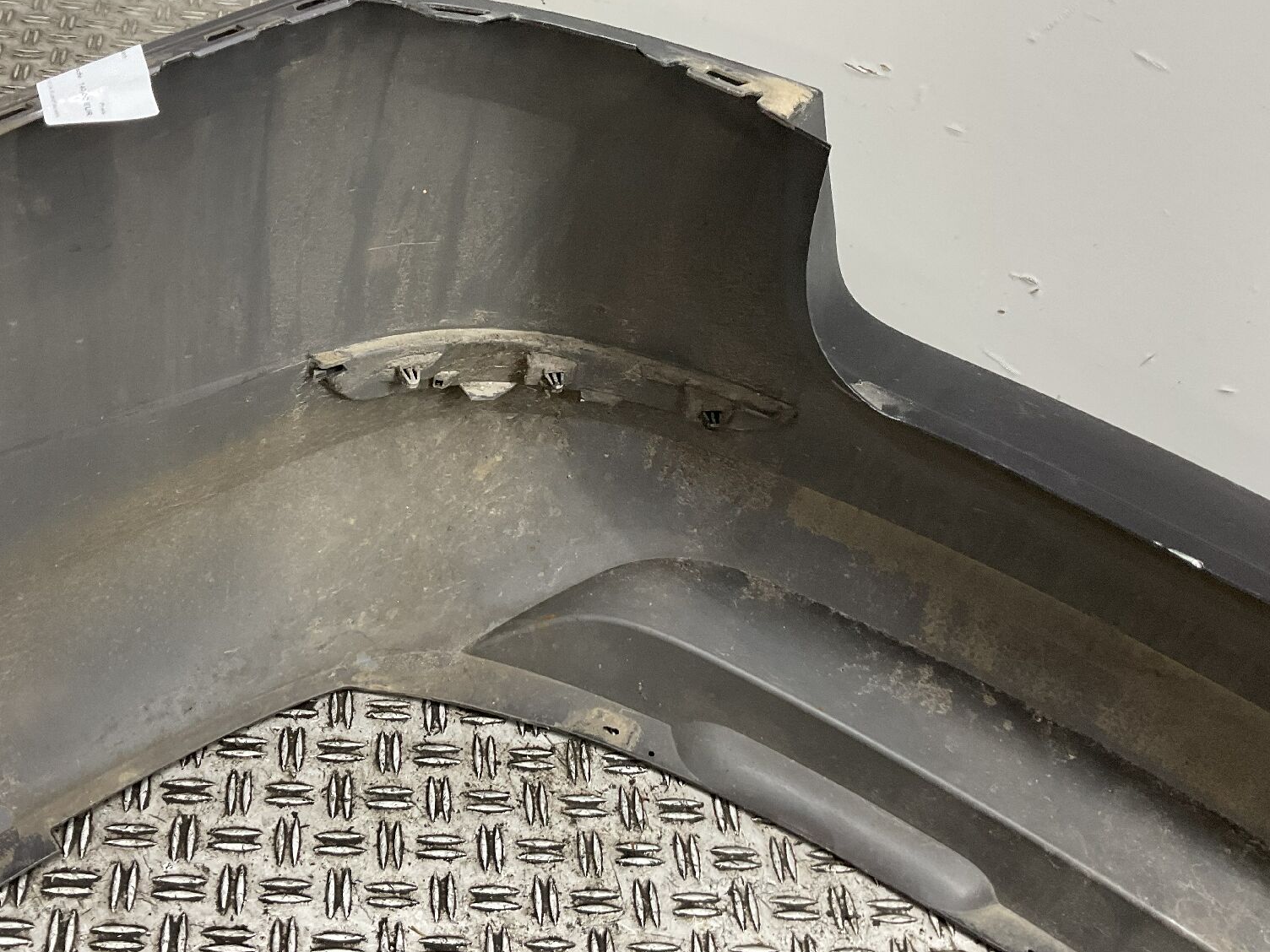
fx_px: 1357
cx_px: 526
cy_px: 410
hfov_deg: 49.9
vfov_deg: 38.6
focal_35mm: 37
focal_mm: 3
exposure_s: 1/50
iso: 64
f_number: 1.8
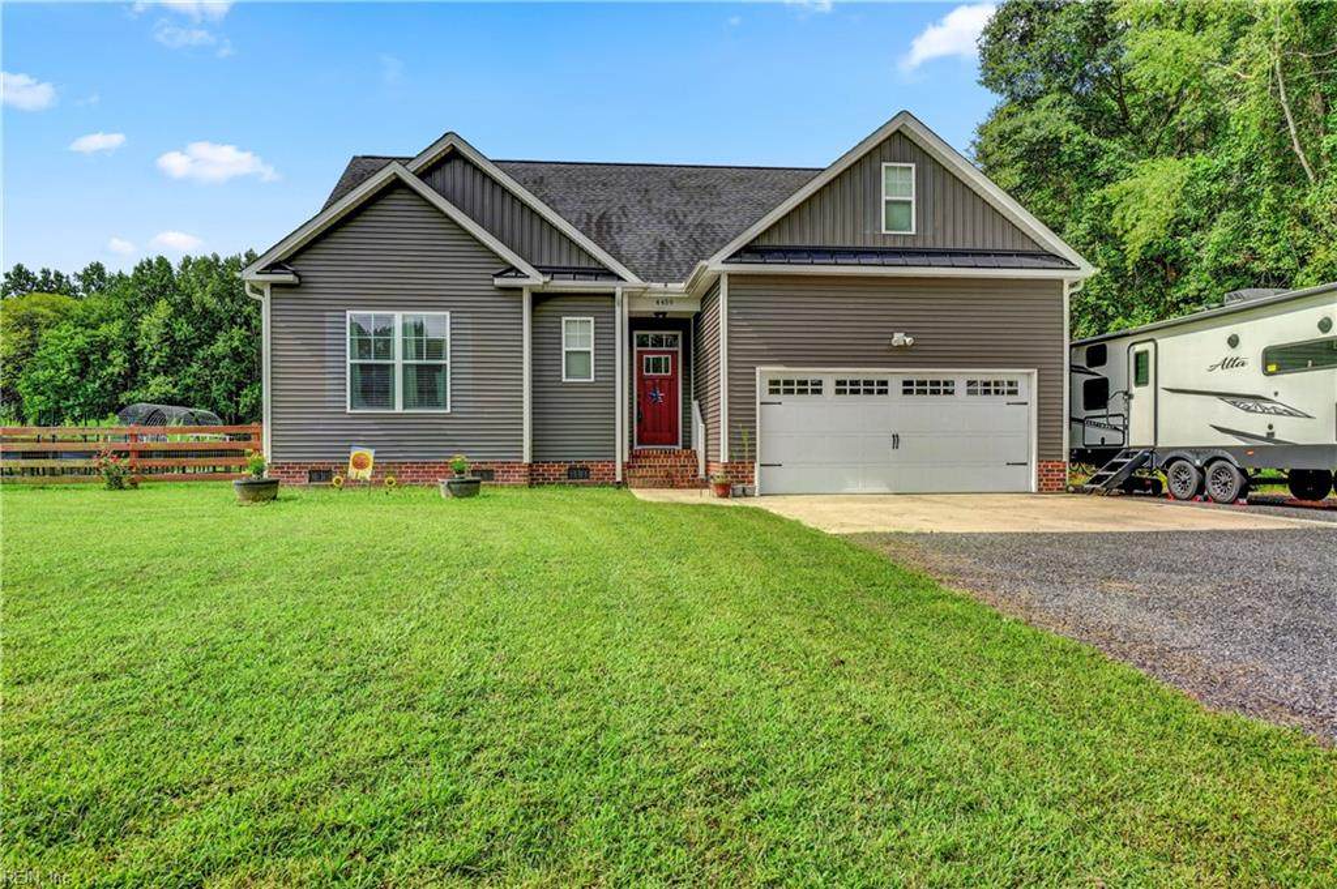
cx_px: 668
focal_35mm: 22
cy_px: 444
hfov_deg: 77.4
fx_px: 835
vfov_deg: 56.1
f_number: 8
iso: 100
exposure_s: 1/320
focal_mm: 15
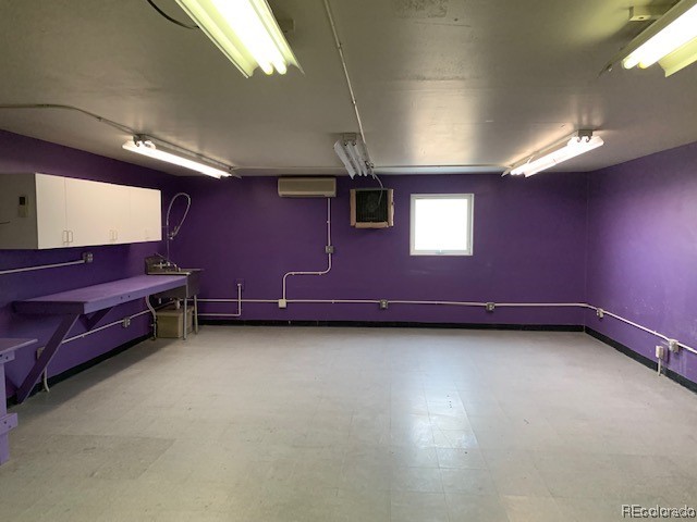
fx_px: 524
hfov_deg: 67.3
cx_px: 348
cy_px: 261
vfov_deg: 53.1
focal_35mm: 26
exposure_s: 1/60
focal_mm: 4.25
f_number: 1.8
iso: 200
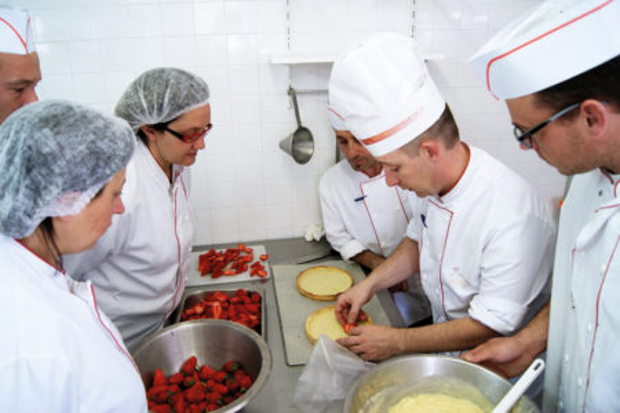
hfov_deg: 67.4
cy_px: 206
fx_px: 465
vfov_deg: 47.9
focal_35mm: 27
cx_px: 310
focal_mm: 18
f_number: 3.5
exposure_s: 1/30
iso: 250
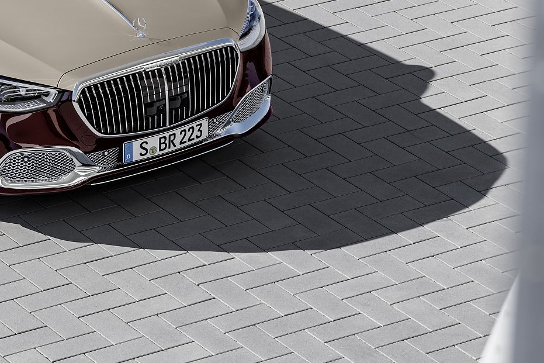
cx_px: 34
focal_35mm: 203
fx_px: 3068
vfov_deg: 6.8
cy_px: 99
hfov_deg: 10.1
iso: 100
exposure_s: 1/200
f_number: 8
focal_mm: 90
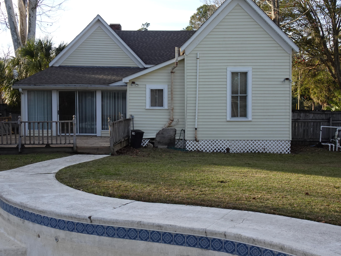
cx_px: 170
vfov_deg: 37.7
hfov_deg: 49.0
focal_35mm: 38
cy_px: 128
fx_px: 374
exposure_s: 1/160
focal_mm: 6.44
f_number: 4
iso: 80
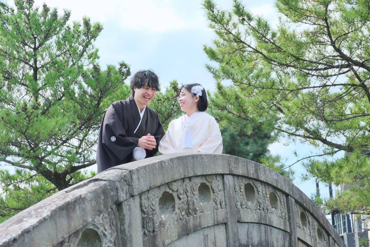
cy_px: 124
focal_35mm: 105
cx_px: 185
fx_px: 1079
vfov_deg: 13.0
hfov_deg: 19.5
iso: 800
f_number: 8
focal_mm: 70
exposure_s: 1/320
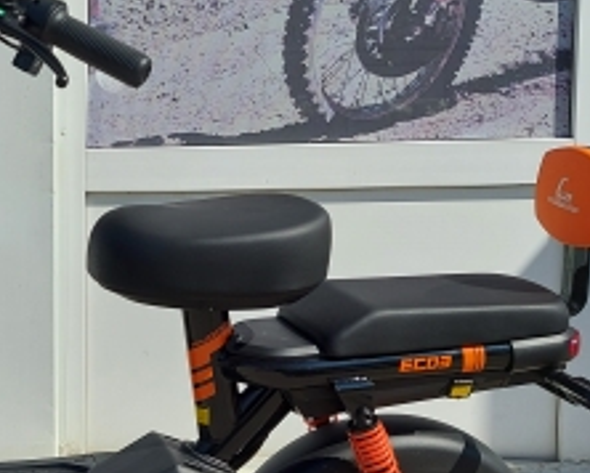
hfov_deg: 28.7
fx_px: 1066
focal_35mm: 61
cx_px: -24
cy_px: 274
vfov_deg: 25.0
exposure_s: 1/3039
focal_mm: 5.23
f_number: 1.8
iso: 40
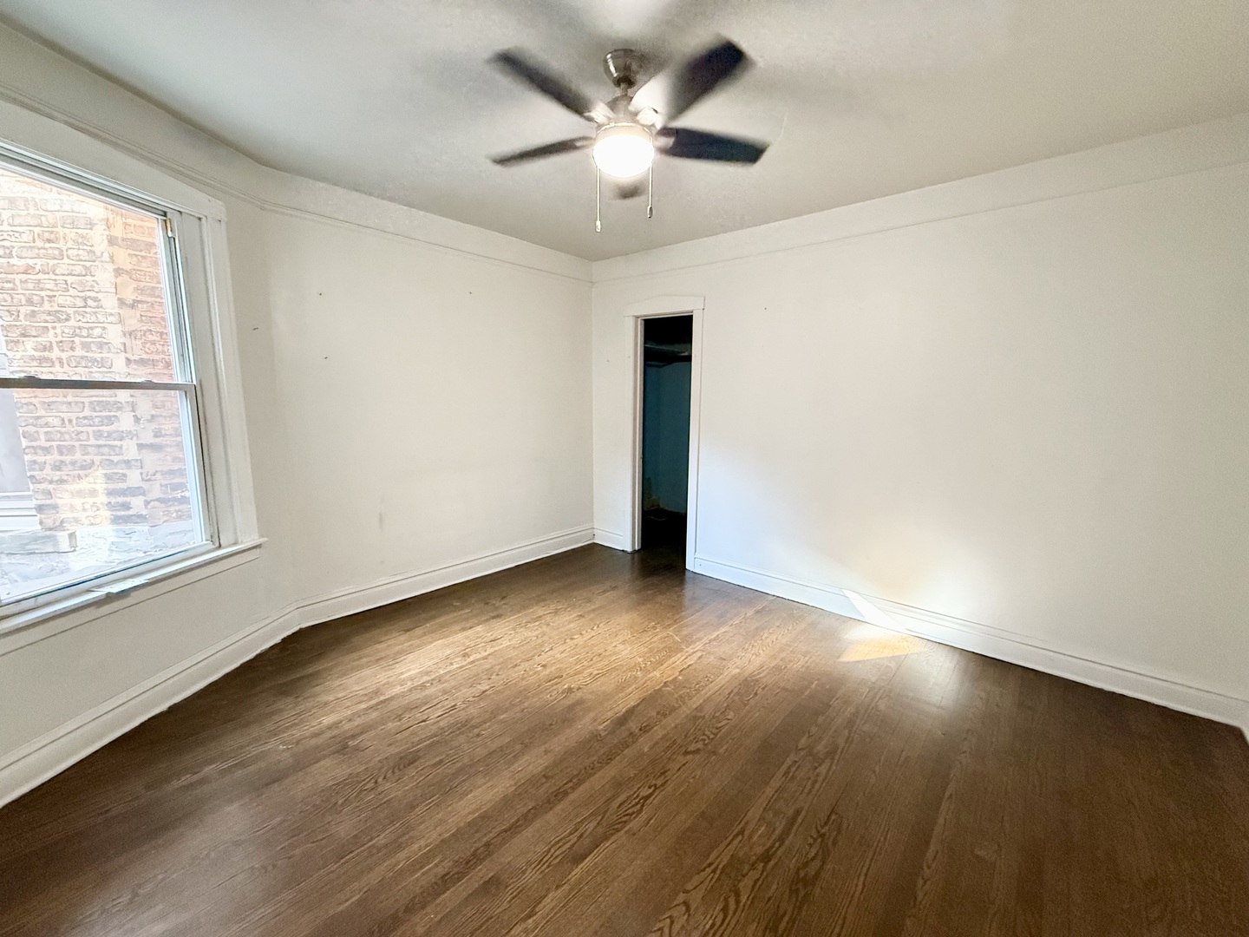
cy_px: 468
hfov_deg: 102.1
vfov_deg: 85.7
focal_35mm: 14
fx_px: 505
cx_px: 624
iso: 640
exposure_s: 1/120
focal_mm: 2.22
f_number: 2.2
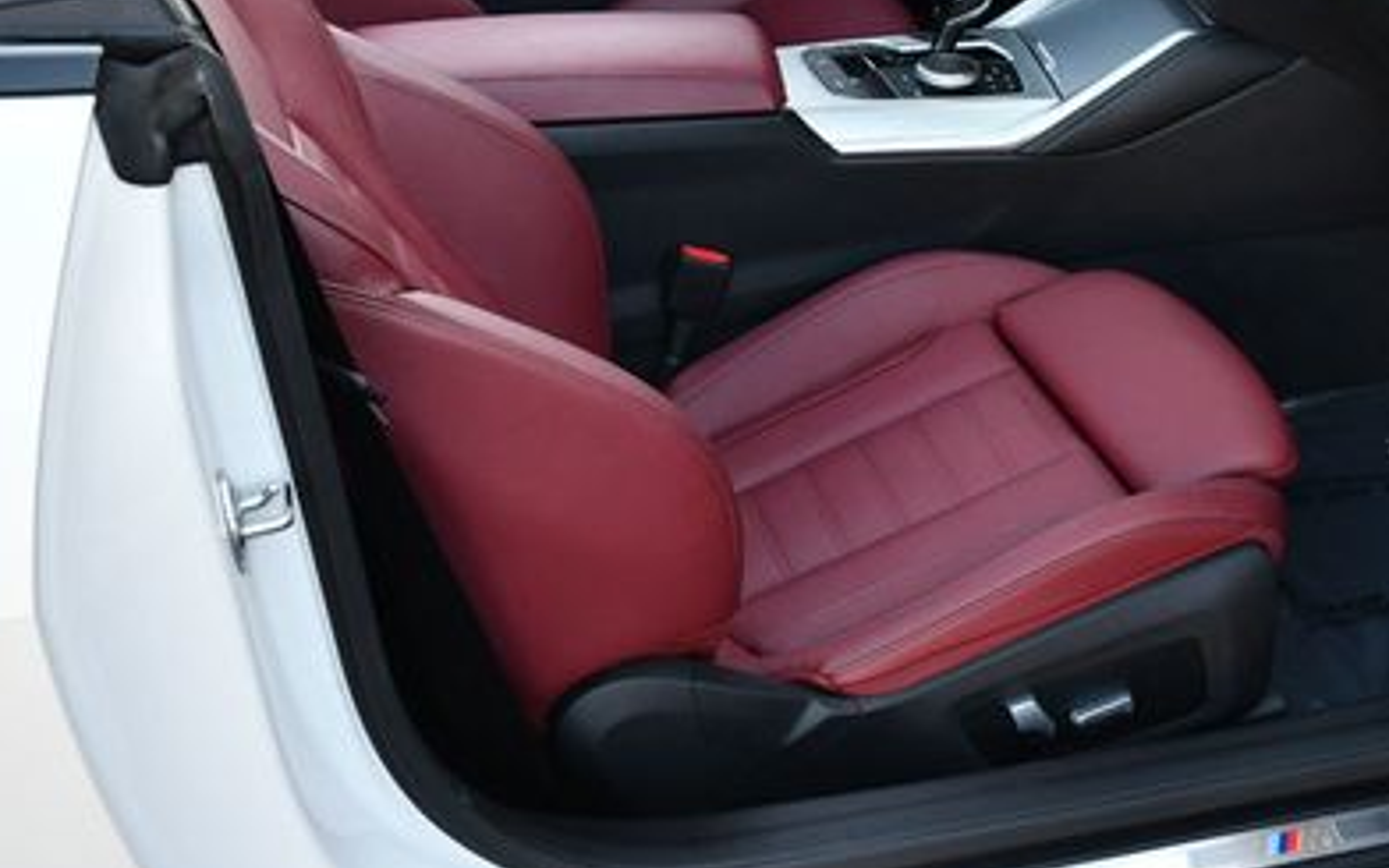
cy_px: 149
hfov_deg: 34.0
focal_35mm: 60
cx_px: 790
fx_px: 2271
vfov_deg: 21.3
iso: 400
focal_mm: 18
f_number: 4
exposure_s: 1/250
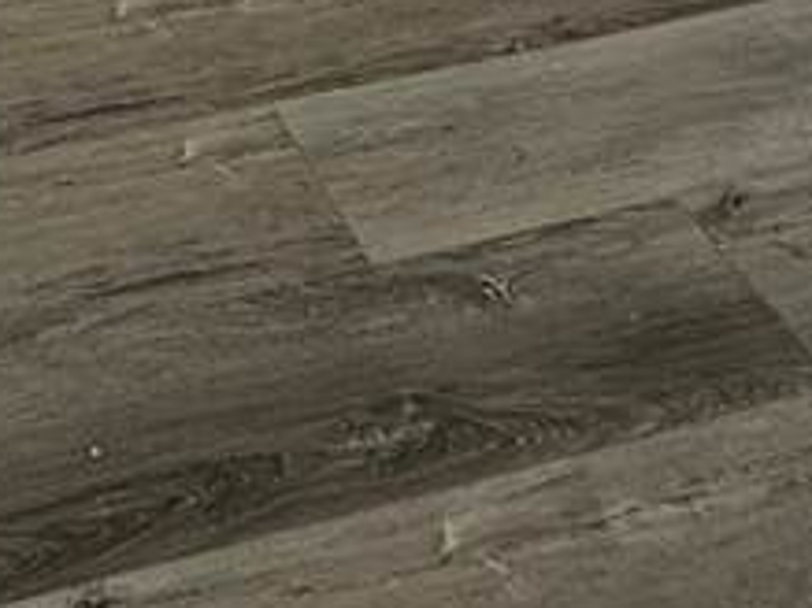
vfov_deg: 12.6
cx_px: -52
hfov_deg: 22.7
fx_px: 1922
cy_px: -971
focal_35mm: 82
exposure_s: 1/60
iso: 250
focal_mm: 2.22
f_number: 2.2
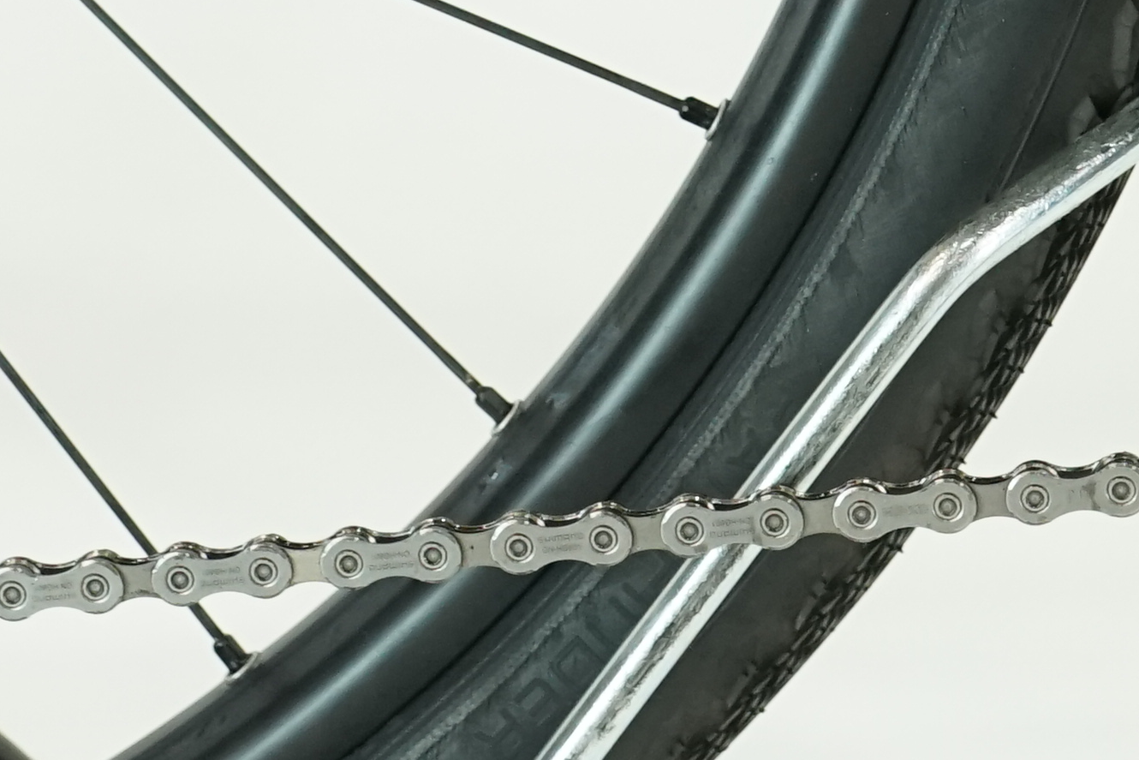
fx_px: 6138
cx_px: 720
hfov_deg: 10.6
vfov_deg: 6.9
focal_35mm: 194
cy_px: -572
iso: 1600
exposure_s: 1/200
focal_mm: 43
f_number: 5.6
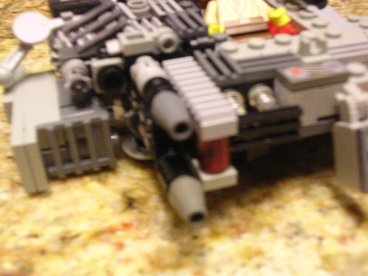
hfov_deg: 38.9
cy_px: 138
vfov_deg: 29.7
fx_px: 521
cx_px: 184
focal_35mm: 49
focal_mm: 7.5
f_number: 3.1
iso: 154
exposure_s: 1/4
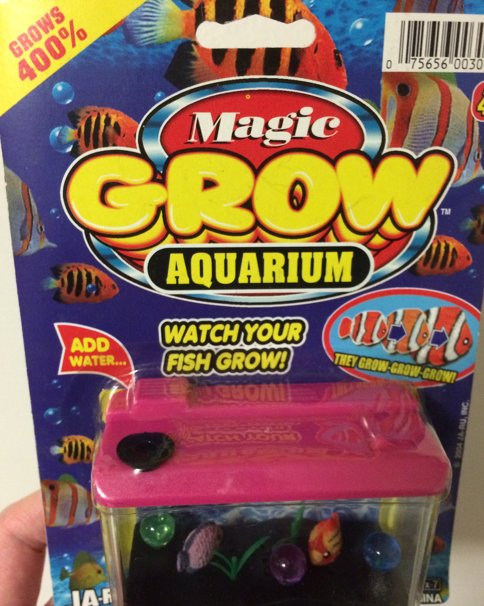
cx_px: 242
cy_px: 321
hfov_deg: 47.1
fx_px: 555
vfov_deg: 57.1
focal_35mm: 31
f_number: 2.2
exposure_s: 1/15
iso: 320
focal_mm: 4.15
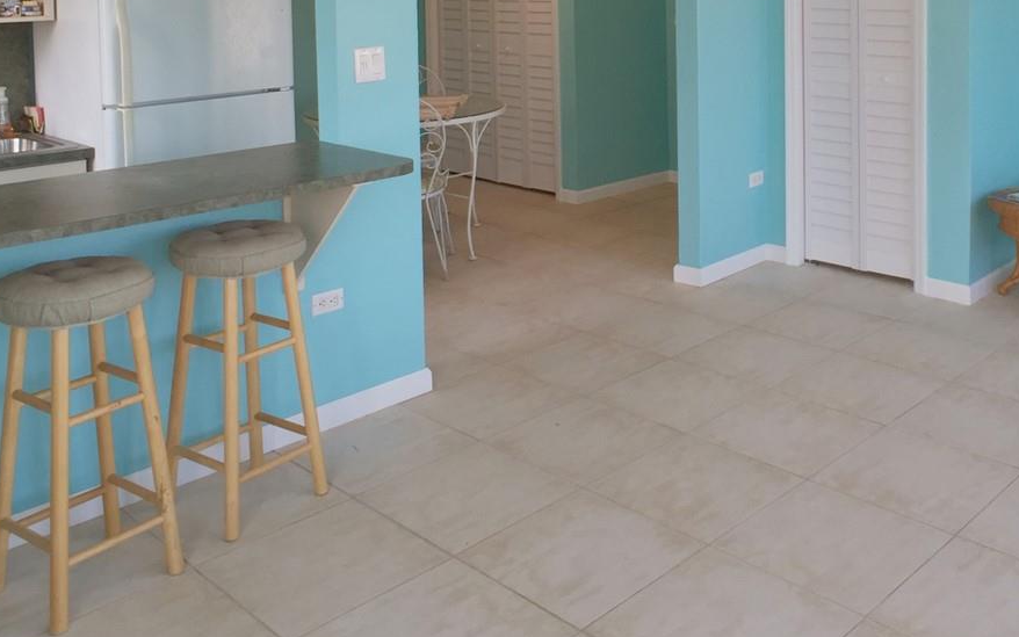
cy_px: 9
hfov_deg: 36.0
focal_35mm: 56
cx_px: 653
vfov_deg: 22.3
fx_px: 1555
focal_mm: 4.15
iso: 40
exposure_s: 1/120
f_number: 2.2
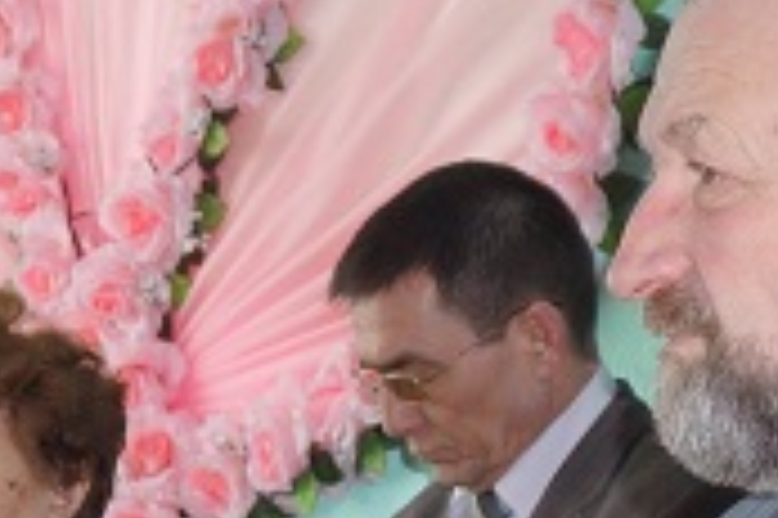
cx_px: -270
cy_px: 856
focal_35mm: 240
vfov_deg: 5.6
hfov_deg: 8.5
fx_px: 5181
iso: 800
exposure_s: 1/160
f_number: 4
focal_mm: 27
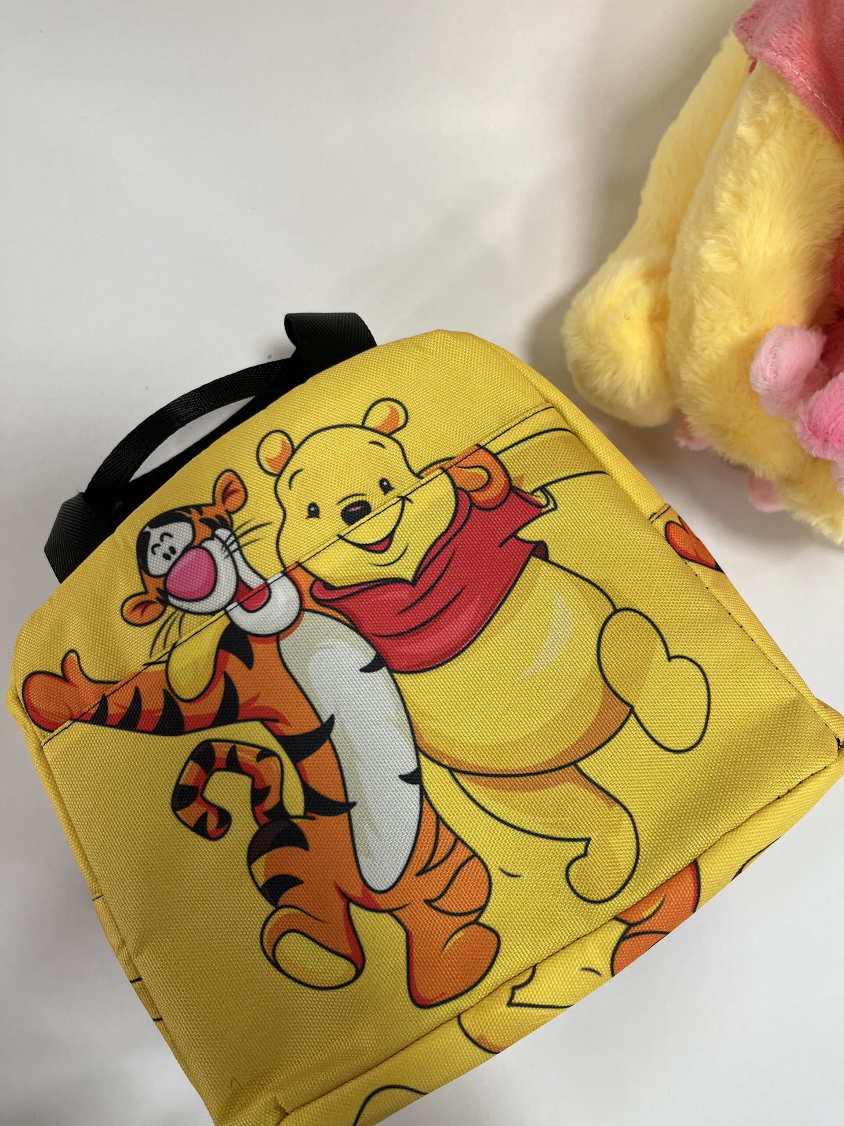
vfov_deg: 67.3
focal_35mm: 26
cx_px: 422
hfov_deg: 53.1
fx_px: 845
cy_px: 563
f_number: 1.6
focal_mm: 5.1
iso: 64
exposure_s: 1/100
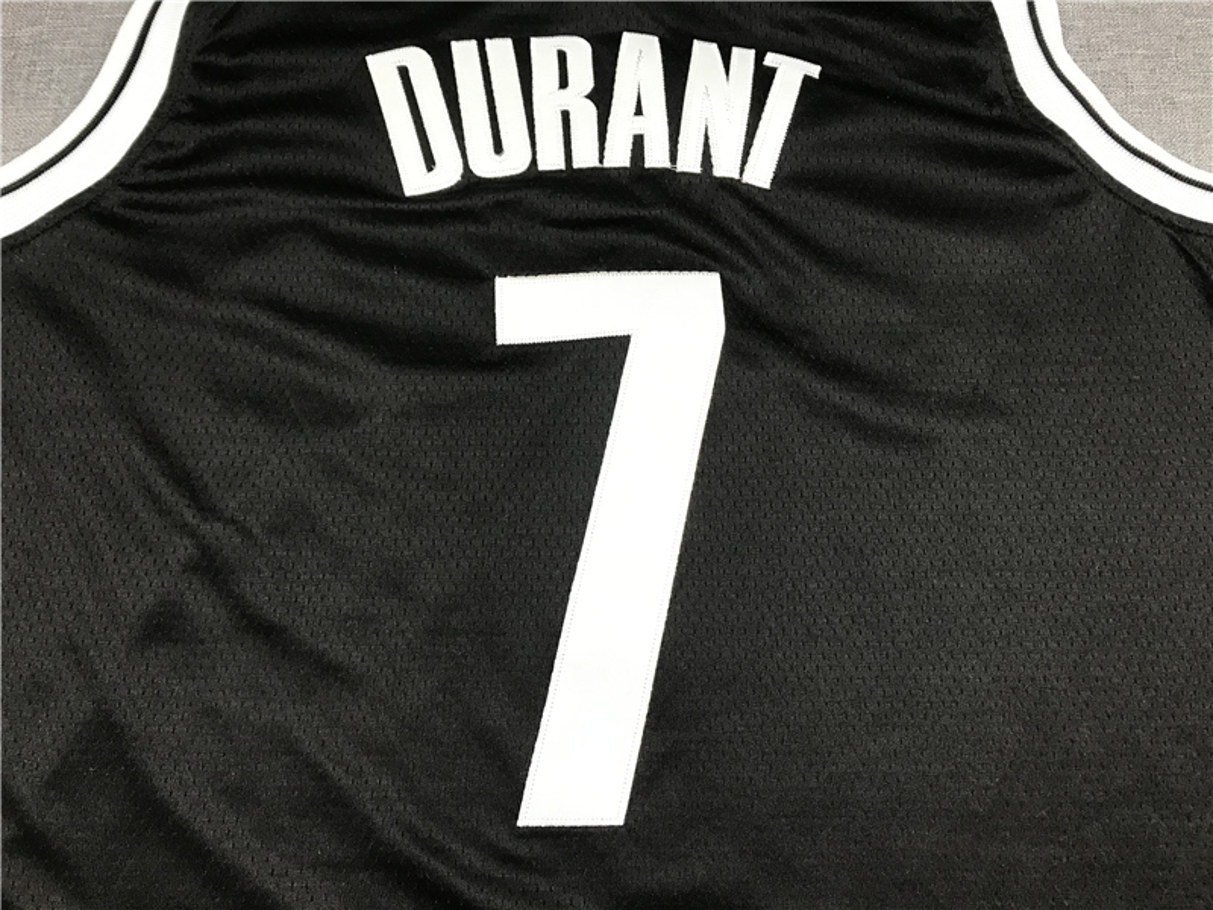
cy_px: 455
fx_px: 981
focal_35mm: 28
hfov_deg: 63.4
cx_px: 606
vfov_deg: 49.7
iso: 32
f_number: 1.8
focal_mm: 3.99
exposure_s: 1/33
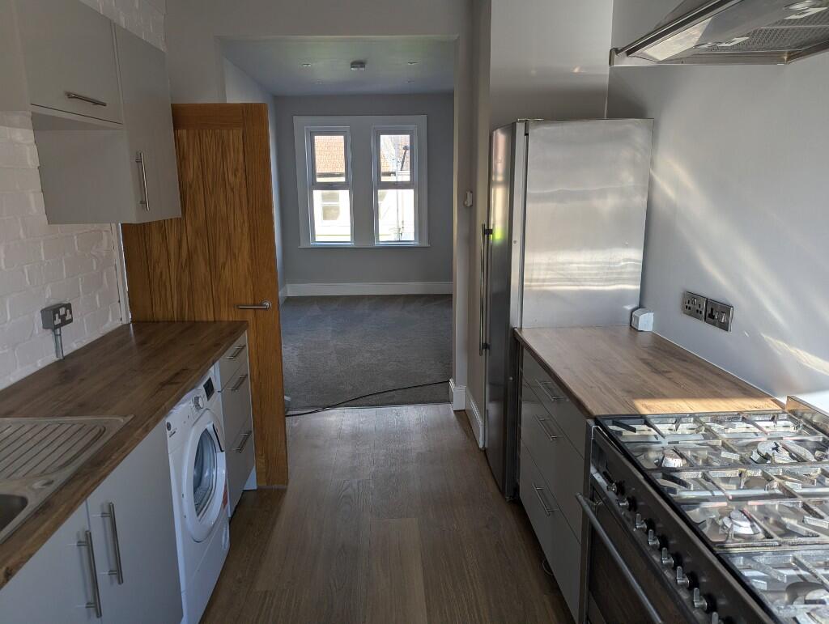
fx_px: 576
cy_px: 312
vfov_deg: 56.9
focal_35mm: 24
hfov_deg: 71.5
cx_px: 414
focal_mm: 6.81
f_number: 1.85
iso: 55
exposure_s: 1/272
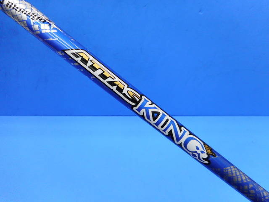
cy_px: 101
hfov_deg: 69.4
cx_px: 134
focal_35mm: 25
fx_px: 194
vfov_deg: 54.9
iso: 140
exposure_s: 1/30
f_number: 3.7
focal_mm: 4.5
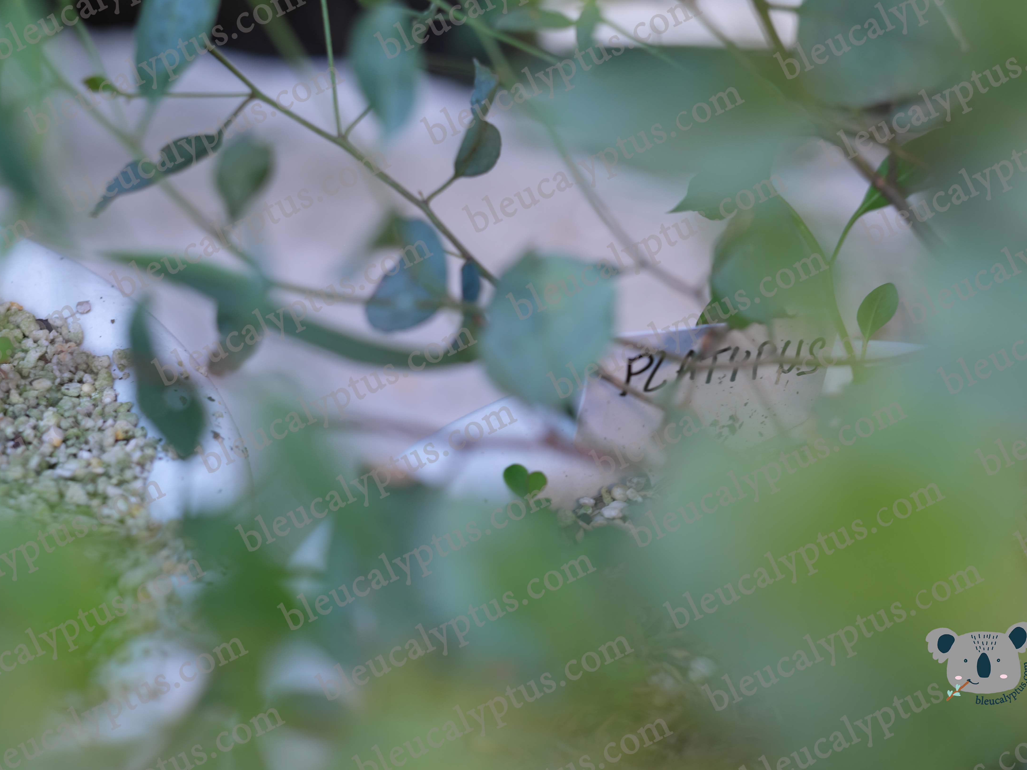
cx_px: 565
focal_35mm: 91
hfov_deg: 21.5
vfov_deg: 16.2
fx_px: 2700
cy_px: 385
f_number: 2.8
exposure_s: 1/38
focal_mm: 56
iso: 200
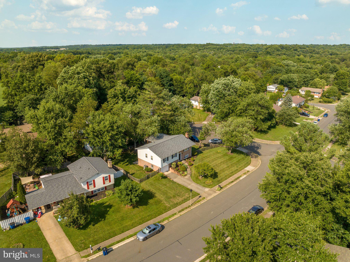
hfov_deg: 71.6
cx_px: 175
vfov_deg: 56.8
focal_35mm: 24
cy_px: 131
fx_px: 242
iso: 100
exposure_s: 1/240
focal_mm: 12.29
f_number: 4
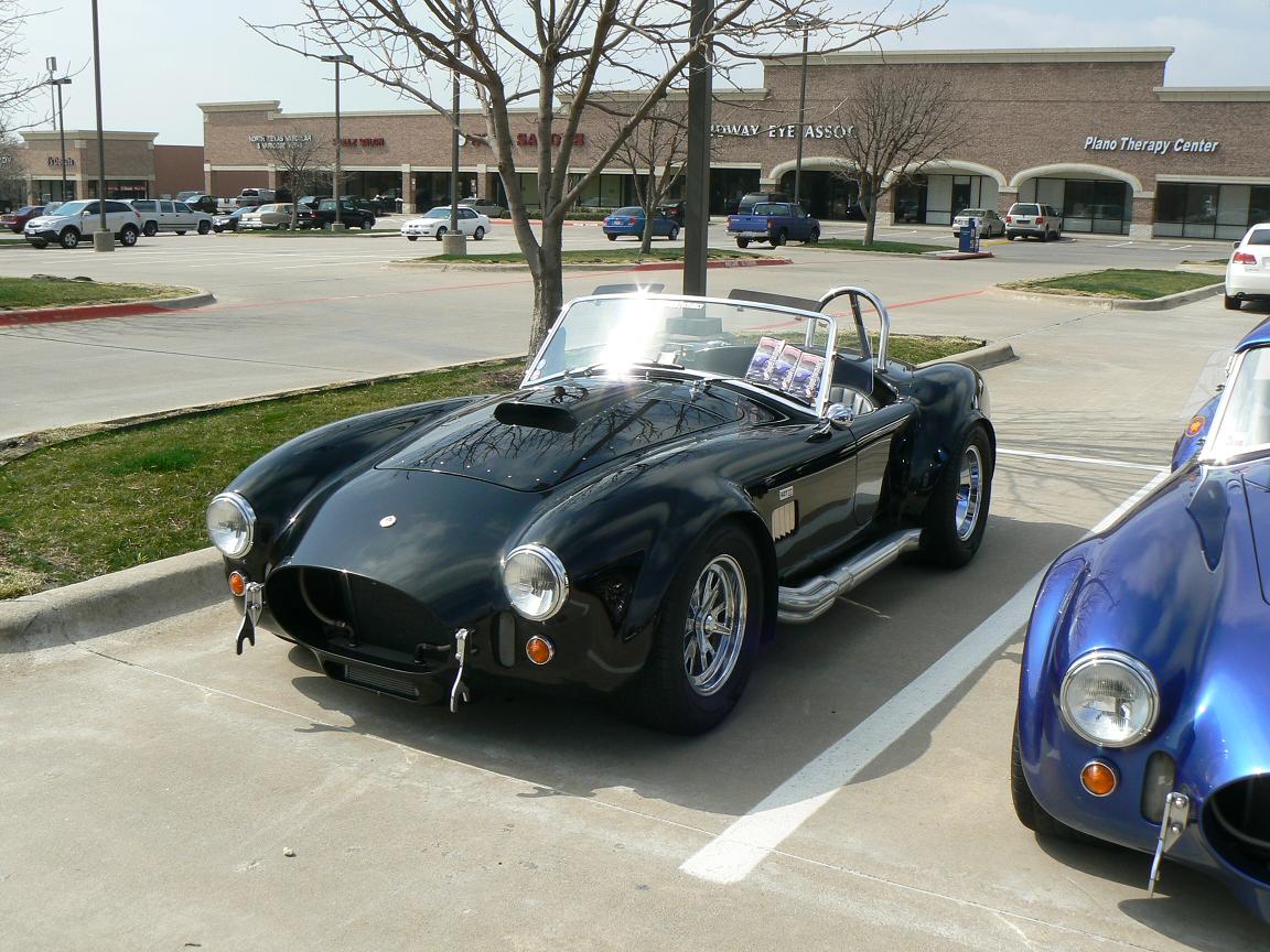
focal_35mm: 36
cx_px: 635
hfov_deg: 51.4
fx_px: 1321
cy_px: 476
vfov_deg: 39.7
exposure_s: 1/500
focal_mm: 6
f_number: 7.1
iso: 80
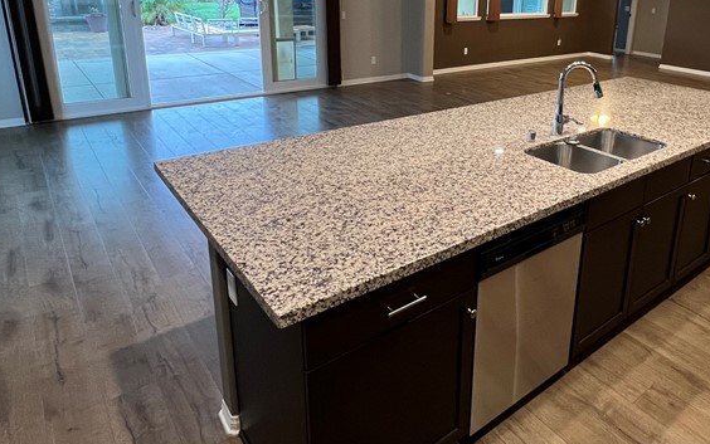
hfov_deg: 71.1
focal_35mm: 25
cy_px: 111
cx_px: 451
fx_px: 484
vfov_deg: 47.5
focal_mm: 1.57
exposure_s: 1/60
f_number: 1.8
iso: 200
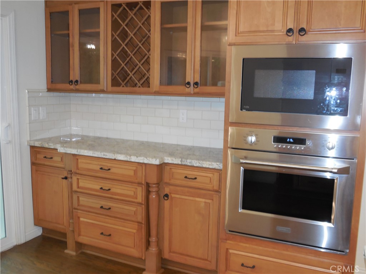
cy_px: 137
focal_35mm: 34
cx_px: 183
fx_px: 359
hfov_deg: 54.0
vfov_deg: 41.8
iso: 280
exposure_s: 1/30
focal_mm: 6.1
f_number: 3.4
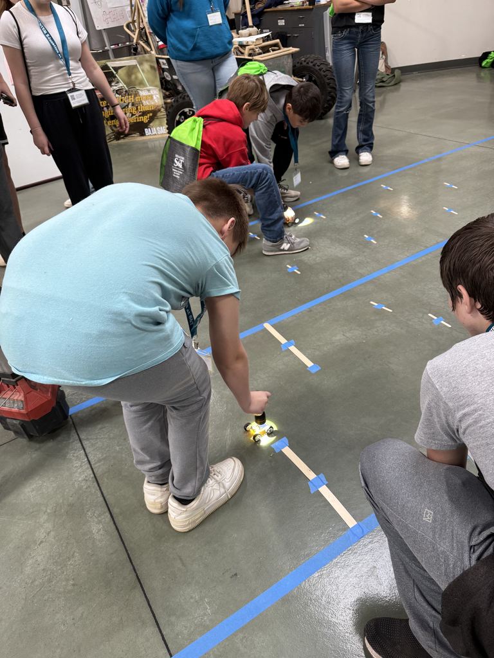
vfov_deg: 71.6
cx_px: 247
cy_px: 329
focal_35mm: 24
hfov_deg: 56.8
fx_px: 457
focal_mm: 6.76
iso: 100
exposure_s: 1/120
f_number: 1.78
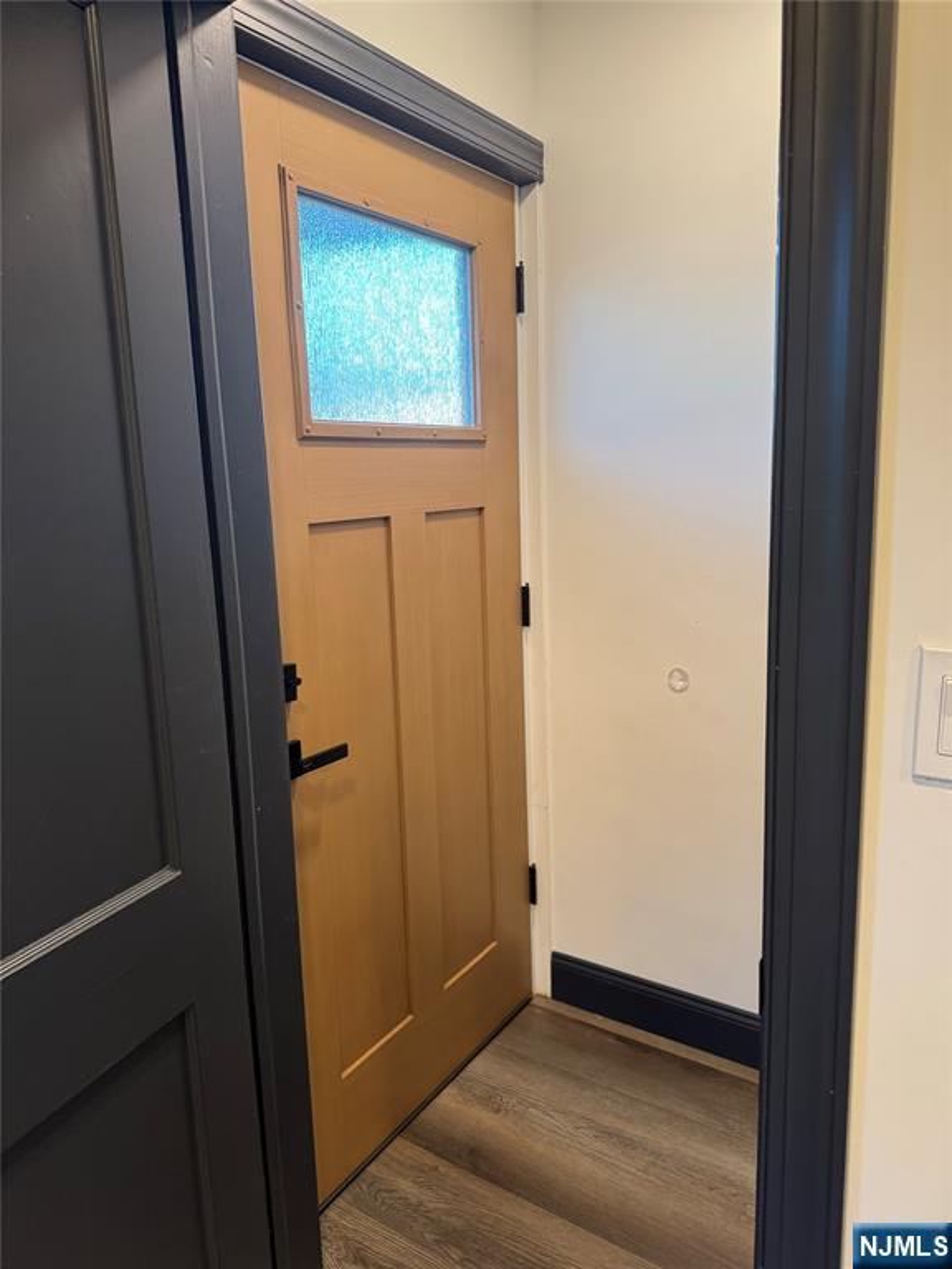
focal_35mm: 24
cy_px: 634
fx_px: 880
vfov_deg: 71.6
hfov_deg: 56.8
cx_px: 476
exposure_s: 1/60
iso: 125
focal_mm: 6.76
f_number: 1.78
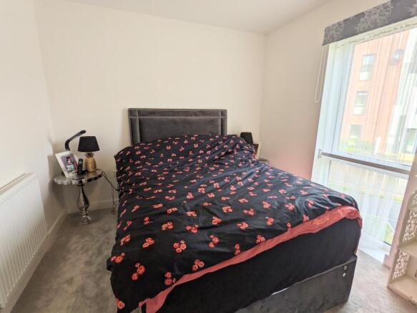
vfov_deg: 78.1
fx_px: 193
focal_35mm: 16
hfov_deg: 94.5
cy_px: 156
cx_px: 208
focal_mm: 2.22
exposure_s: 1/127
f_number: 2.2
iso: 22
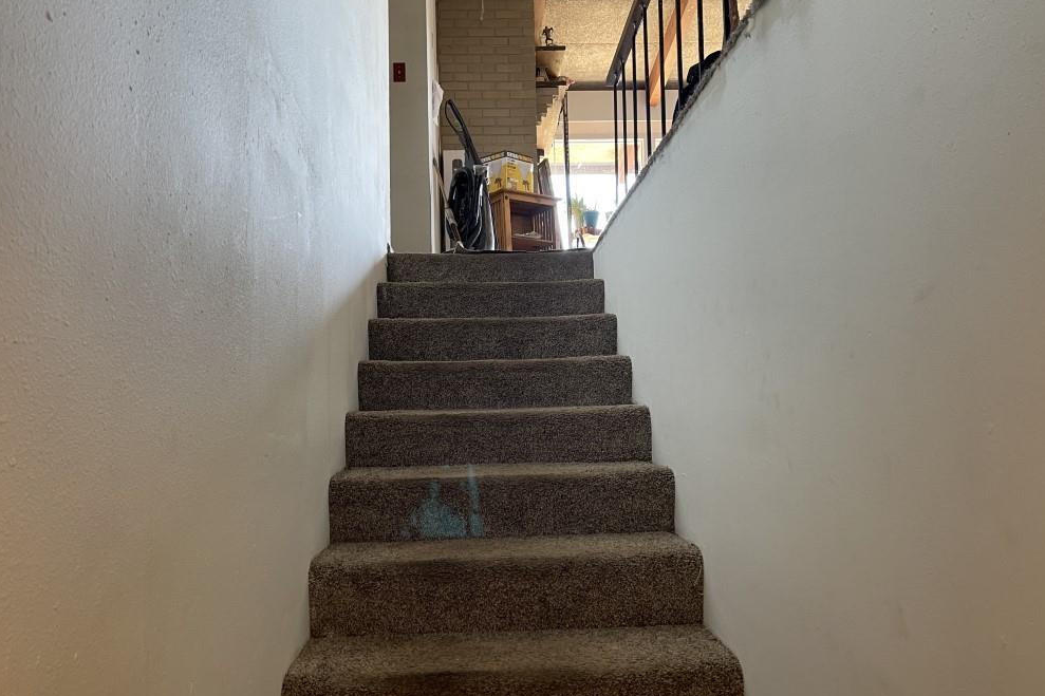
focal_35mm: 28
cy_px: 346
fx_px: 813
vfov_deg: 46.4
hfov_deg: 65.5
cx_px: 518
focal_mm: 5.1
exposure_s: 1/60
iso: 80
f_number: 1.6
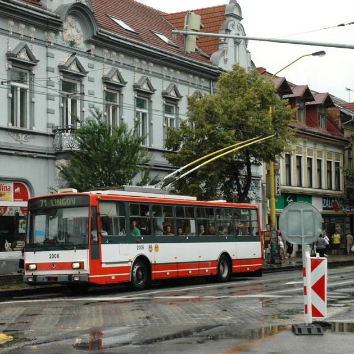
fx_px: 856
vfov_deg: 23.4
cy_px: 178
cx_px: 174
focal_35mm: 74
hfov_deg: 23.4
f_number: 8
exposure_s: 1/250
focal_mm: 38
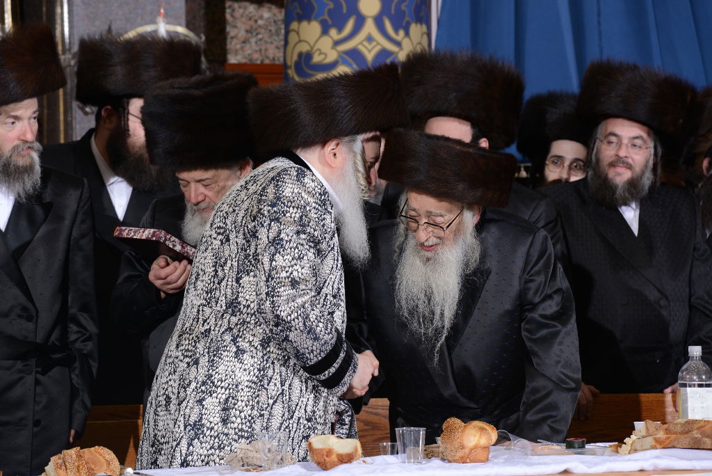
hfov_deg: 12.4
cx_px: 356
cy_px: 238
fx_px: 3265
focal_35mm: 165
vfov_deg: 8.3
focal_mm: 165
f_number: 8
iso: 640
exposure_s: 1/160
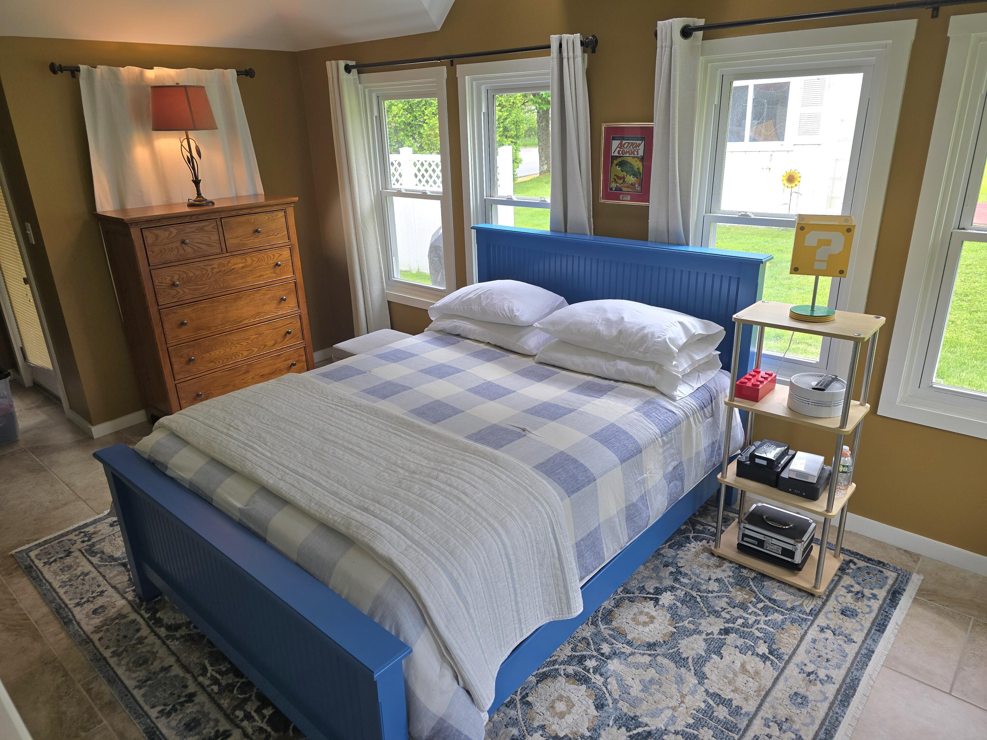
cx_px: 494
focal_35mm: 23
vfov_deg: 58.9
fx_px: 656
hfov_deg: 73.9
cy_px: 370
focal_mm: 6.3
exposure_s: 1/60.2
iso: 16
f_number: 1.7
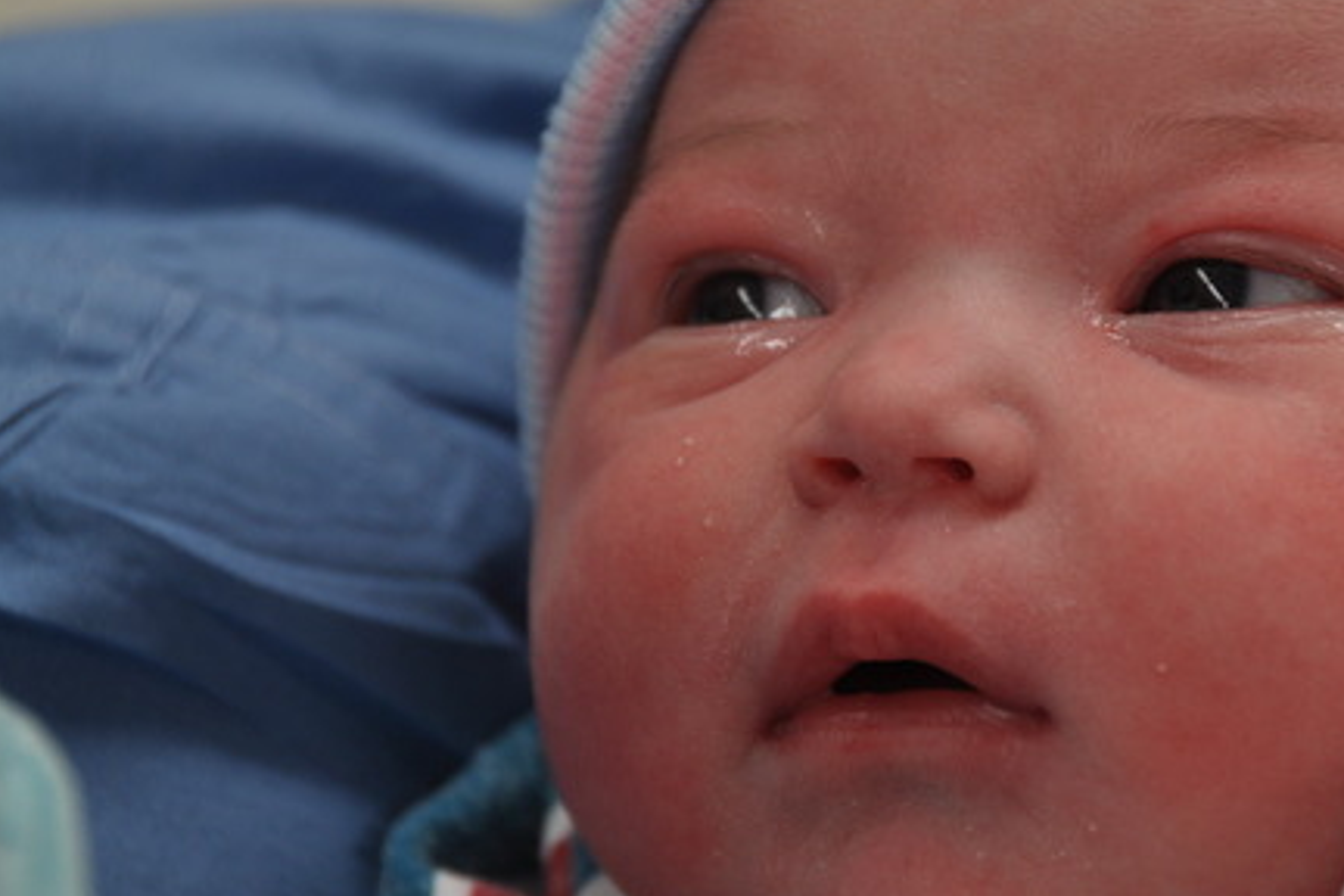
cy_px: 397
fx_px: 6794
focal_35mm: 182
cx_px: 977
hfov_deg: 11.3
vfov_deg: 7.5
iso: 400
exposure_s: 1/100
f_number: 5
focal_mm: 82
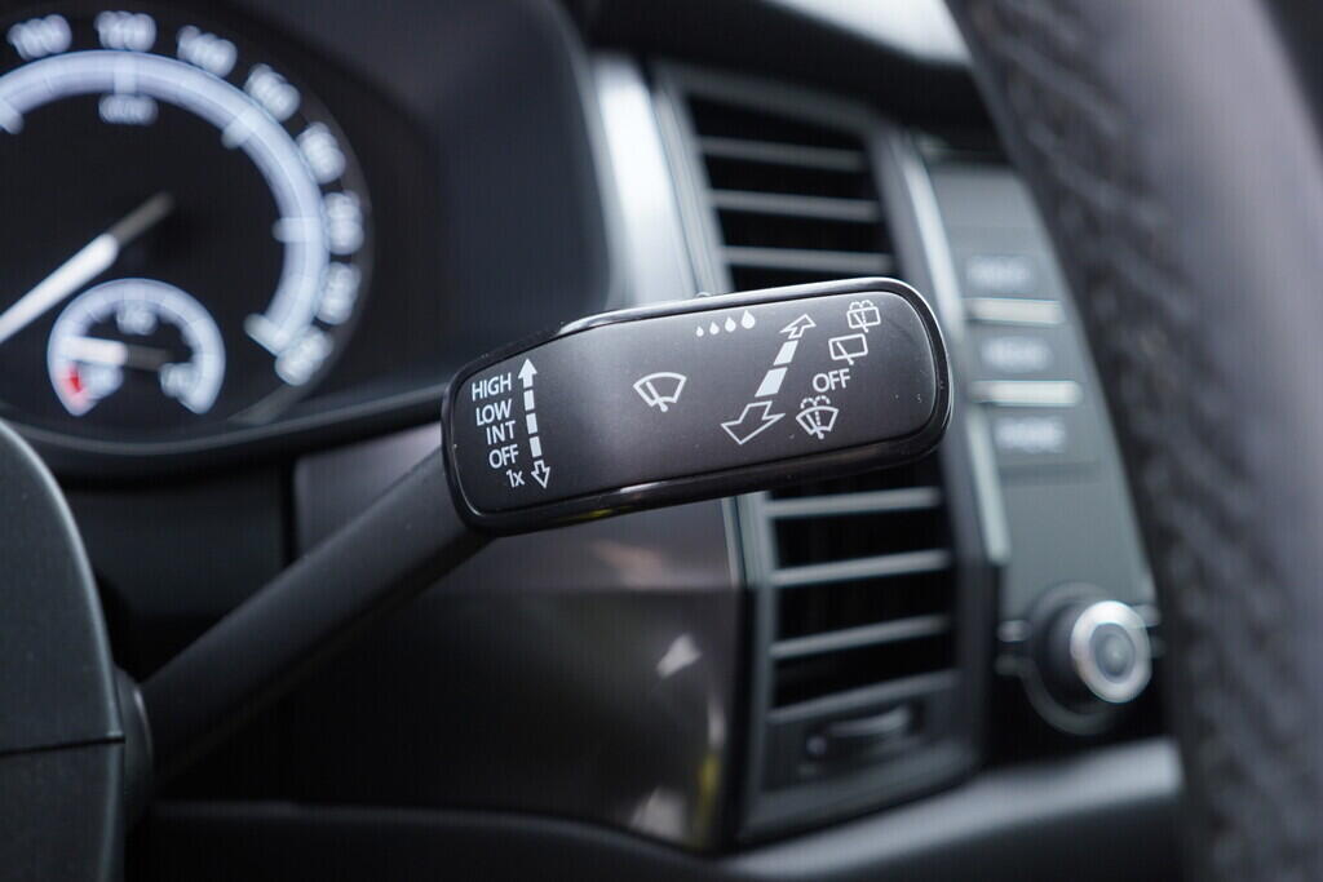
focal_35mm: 36
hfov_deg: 53.1
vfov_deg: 36.9
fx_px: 1323
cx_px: 662
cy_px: 441
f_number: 2.8
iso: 400
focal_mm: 24
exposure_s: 1/40
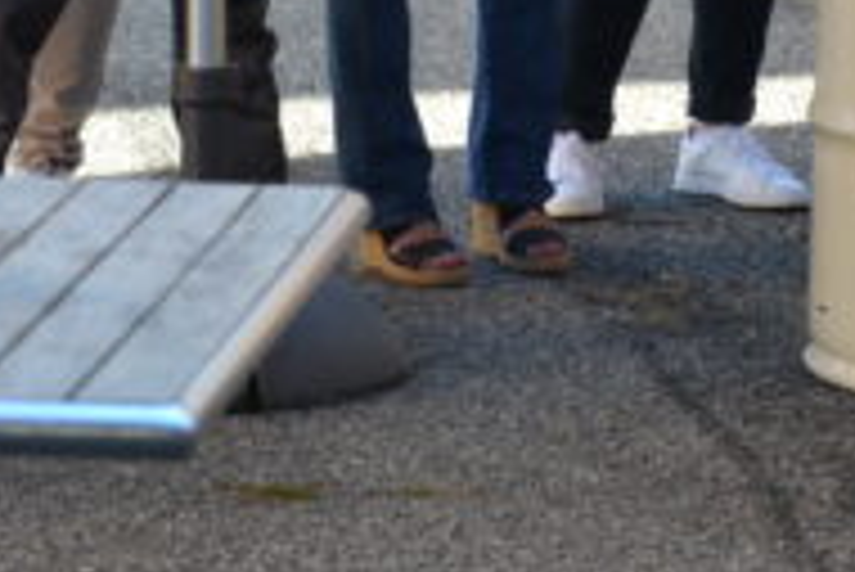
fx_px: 5514
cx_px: 518
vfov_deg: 5.8
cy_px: -378
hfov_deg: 8.9
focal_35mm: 232
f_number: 5.6
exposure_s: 1/125
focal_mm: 42
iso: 250
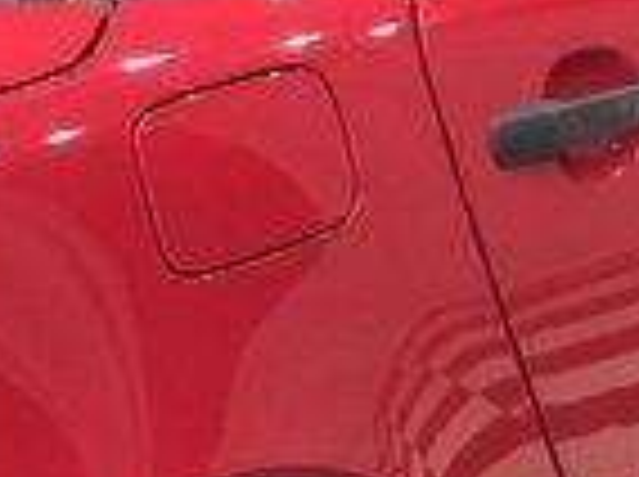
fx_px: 2654
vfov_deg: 10.2
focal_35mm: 144
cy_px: -45
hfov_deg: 13.4
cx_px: -130
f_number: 2.4
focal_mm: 3.3
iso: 64
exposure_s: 1/24
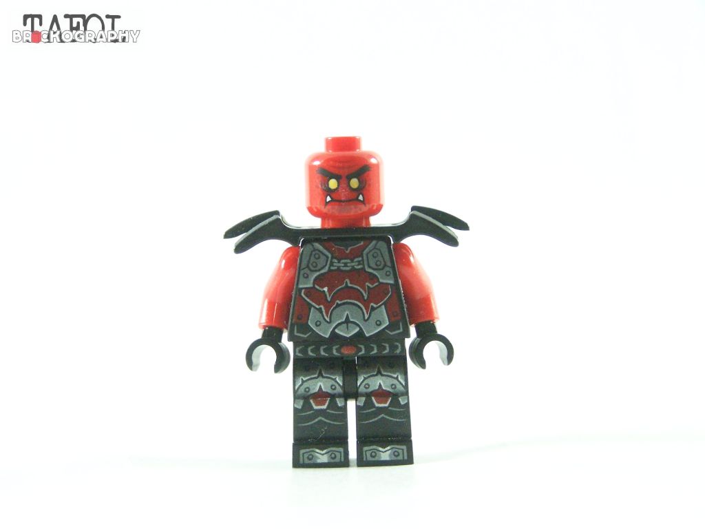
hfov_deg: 23.8
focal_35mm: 82
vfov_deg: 18.0
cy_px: 264
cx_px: 352
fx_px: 1670
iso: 400
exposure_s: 1/60
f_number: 3.2
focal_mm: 13.7
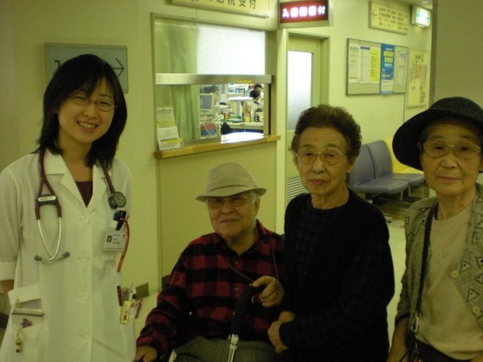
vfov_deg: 34.4
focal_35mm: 42
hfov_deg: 44.8
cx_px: 256
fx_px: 586
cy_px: 192
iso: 400
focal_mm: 6.3
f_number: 3.1
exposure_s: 1/59
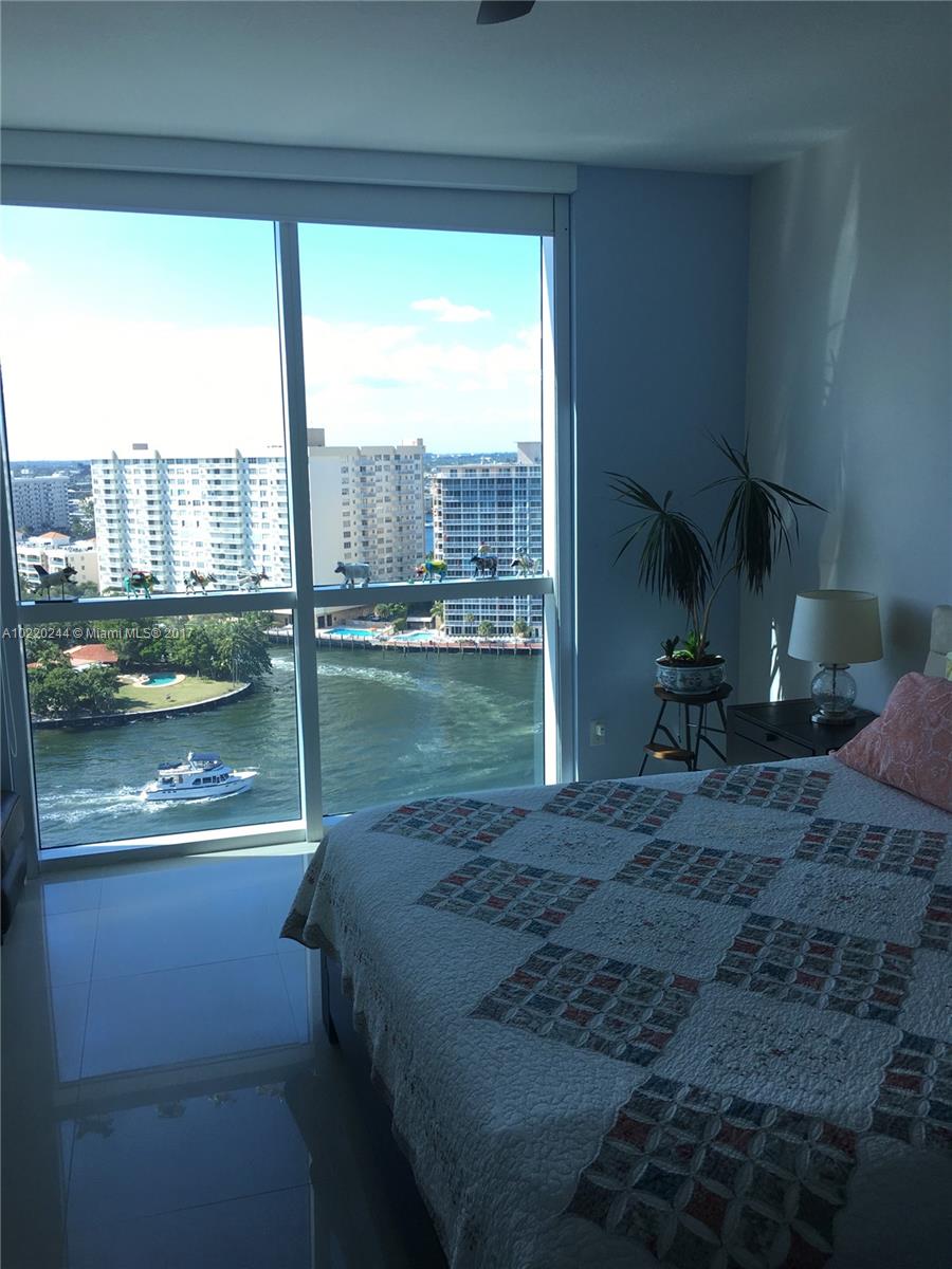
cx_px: 476
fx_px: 1063
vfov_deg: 61.7
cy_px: 634
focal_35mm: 29
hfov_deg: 48.2
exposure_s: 1/256
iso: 25
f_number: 2.2
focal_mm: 4.15
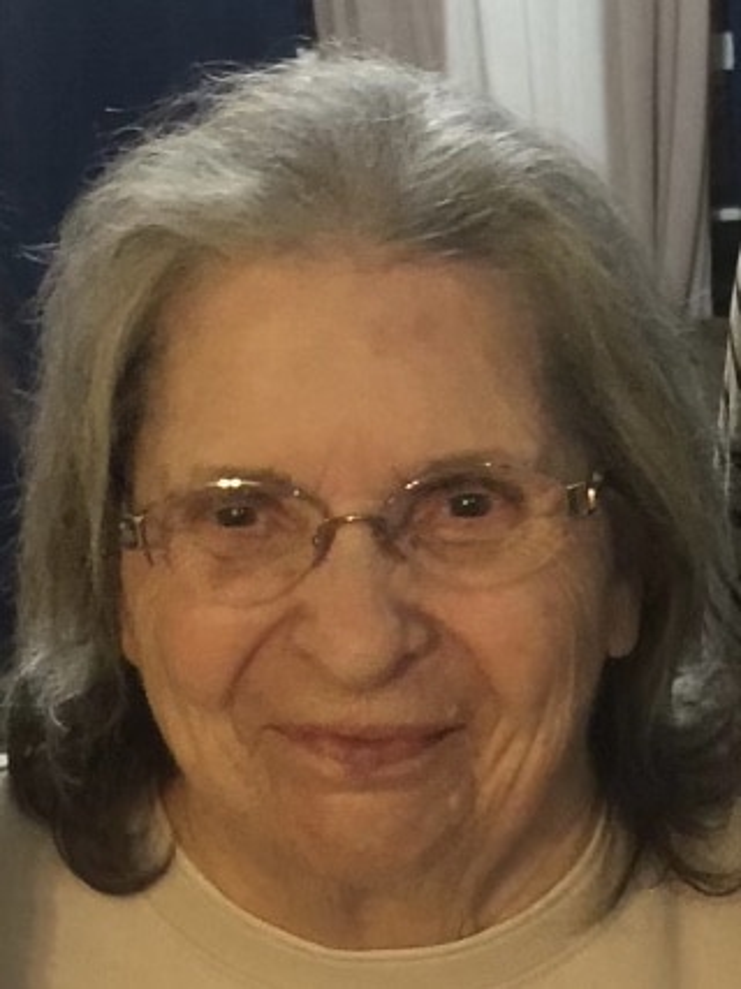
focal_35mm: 29
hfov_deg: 48.2
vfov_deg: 61.7
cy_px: 494
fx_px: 828
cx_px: 370
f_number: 2.2
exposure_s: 1/4
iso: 80
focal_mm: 4.15
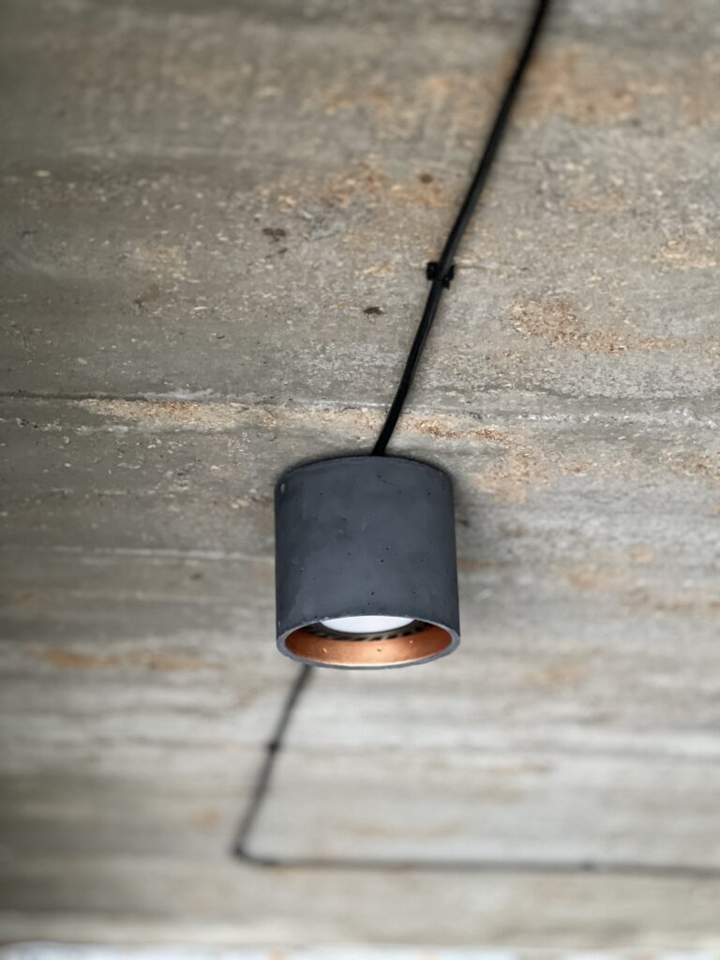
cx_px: 360
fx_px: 2135
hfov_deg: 19.1
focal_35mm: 77
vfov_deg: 25.3
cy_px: 480
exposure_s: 1/25
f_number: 2.8
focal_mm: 9
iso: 400
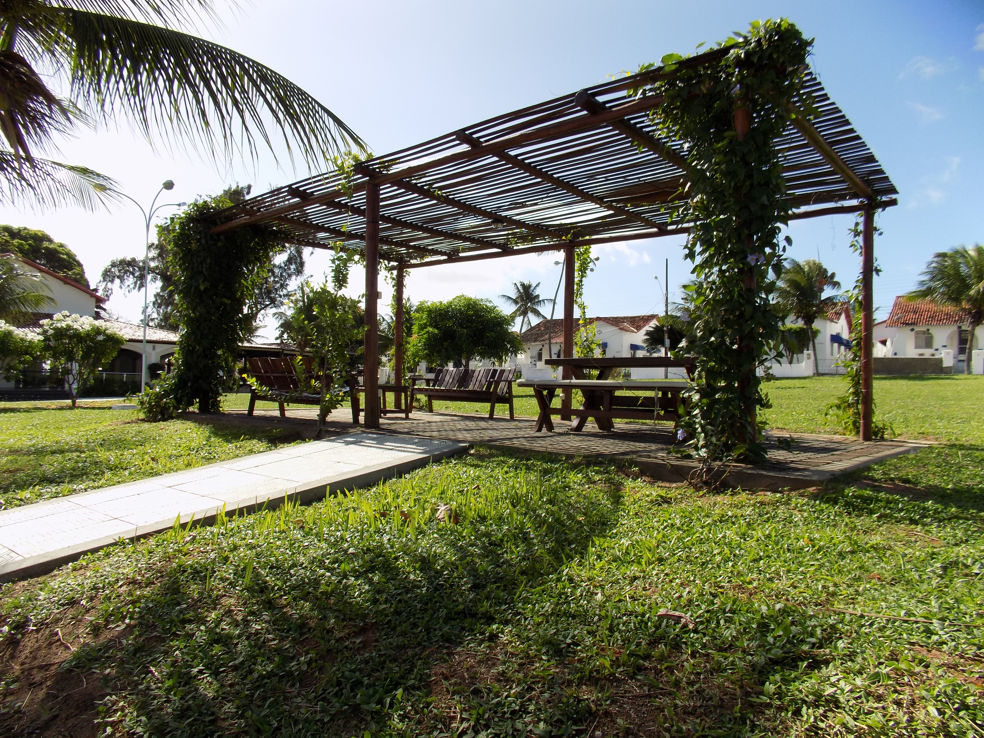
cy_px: 369
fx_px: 654
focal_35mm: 23
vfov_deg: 58.9
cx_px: 492
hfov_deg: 73.9
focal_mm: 4
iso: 80
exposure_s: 1/1000
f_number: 3.1
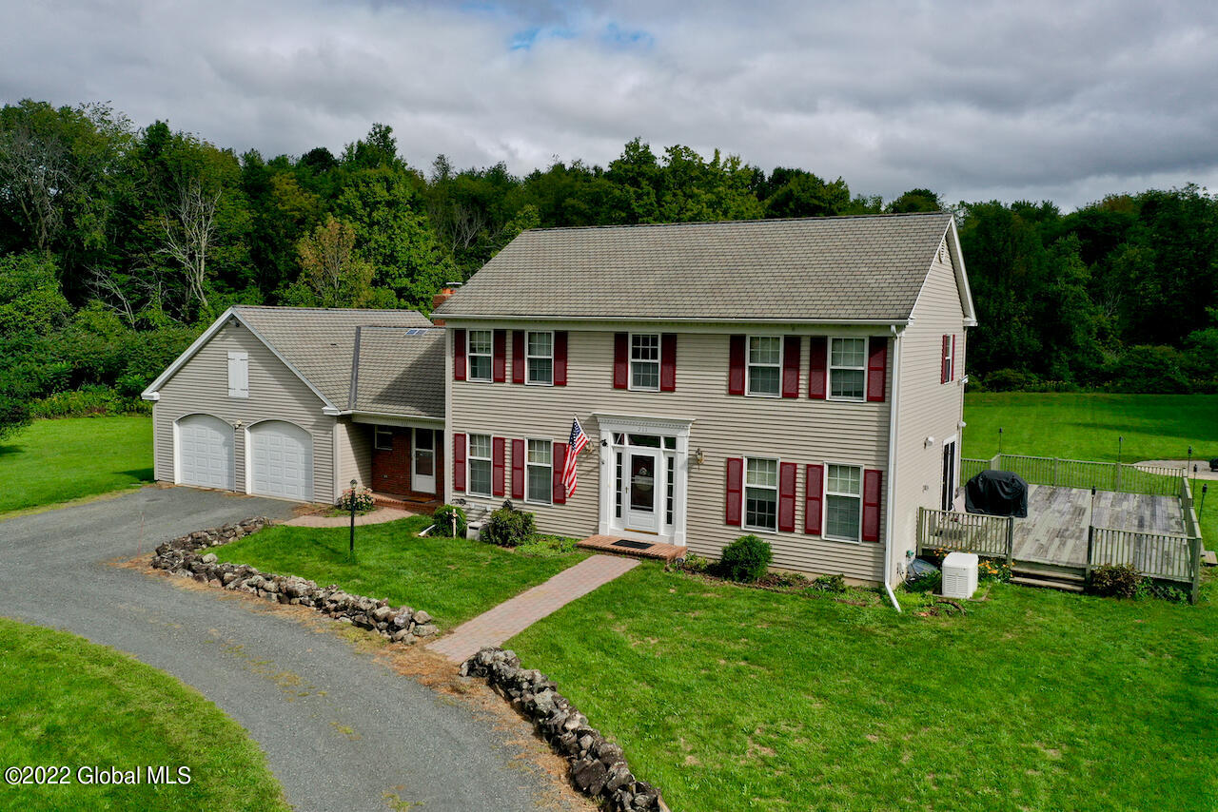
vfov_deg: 46.4
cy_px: 406
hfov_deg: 65.5
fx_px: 947
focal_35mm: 28
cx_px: 609
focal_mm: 10.26
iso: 100
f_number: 4
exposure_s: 1/80
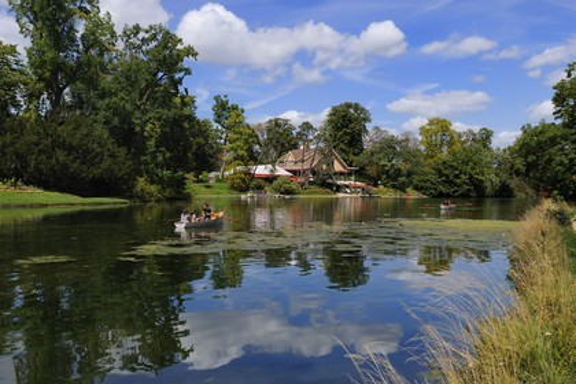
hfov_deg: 46.4
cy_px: 192
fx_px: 672
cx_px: 288
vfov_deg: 31.9
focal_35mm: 42
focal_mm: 42
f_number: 13
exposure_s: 1/200
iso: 200
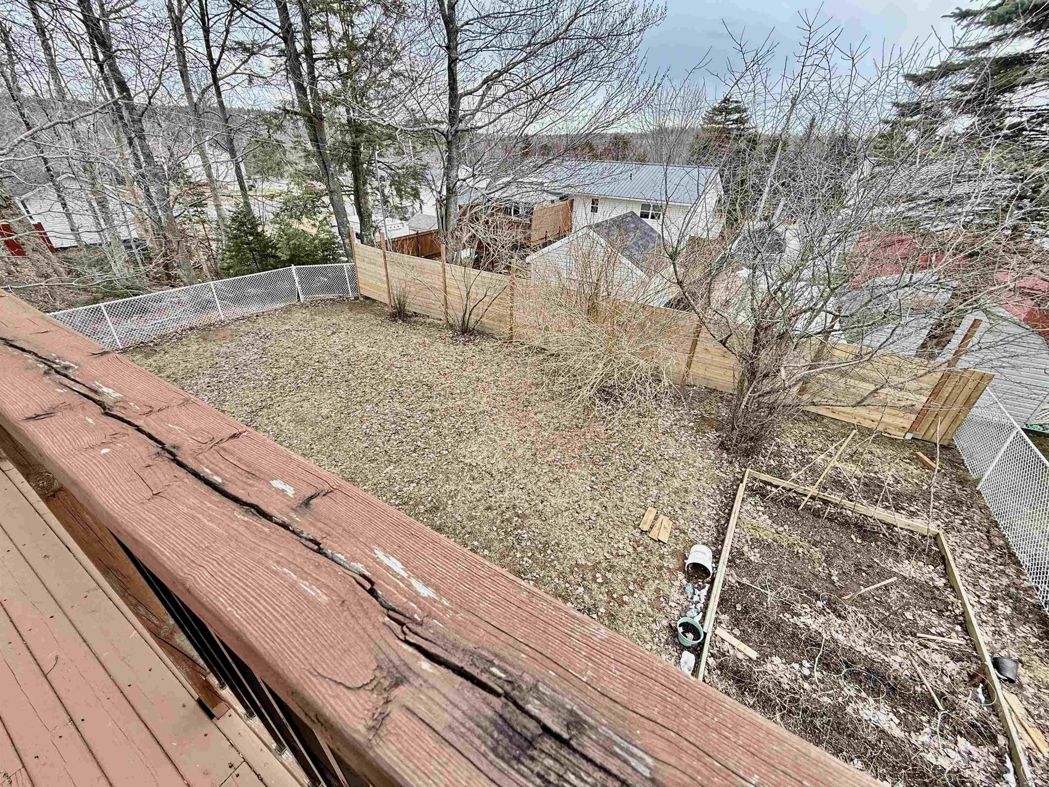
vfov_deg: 85.7
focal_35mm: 14
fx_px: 424
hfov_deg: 102.1
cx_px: 524
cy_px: 394
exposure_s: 1/166
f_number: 2.2
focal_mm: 2.22
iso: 64
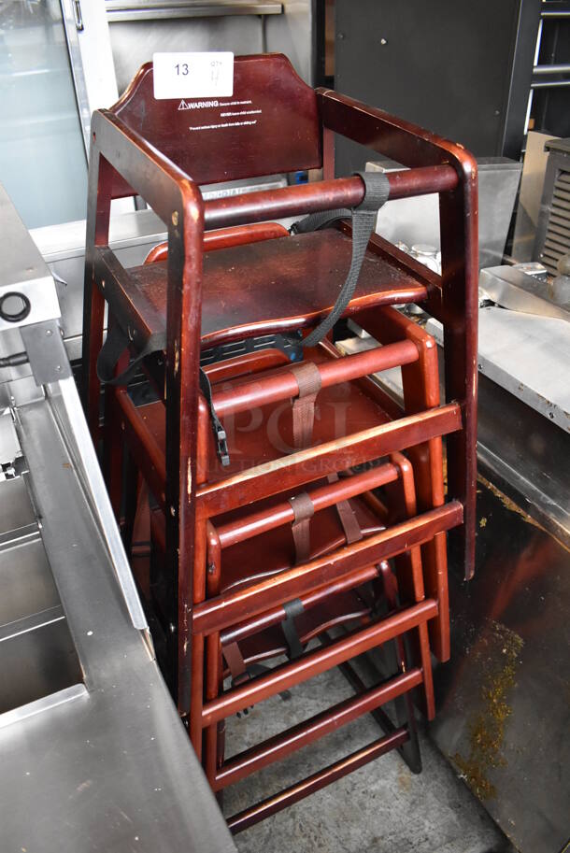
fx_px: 640
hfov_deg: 48.0
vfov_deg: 67.3
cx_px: 285
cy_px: 426
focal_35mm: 27
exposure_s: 1/125
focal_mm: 18
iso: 3200
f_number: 3.5
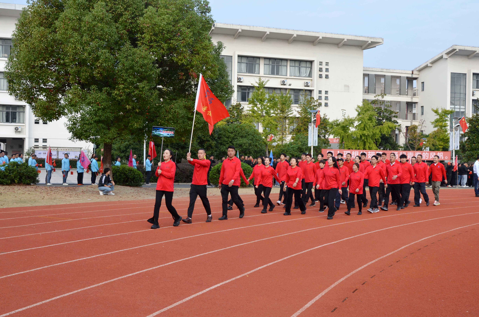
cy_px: 158
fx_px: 598
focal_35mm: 45
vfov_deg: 29.7
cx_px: 240
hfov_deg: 43.7
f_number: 7.1
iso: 200
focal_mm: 30
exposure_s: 1/200
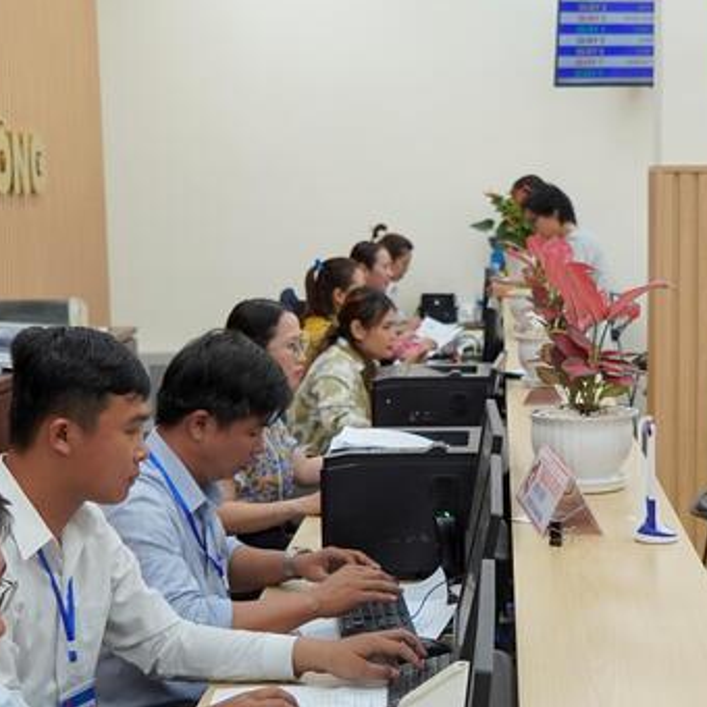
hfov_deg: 23.9
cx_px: 466
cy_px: 465
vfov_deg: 23.9
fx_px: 1664
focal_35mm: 72
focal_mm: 24
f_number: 4
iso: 400
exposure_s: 1/160
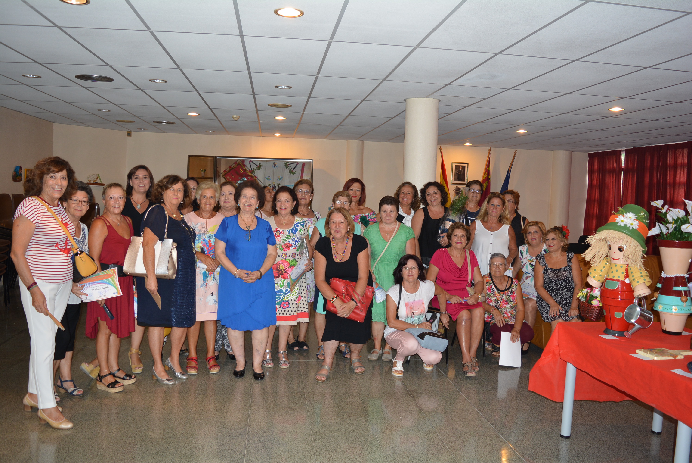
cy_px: 232
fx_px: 577
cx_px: 346
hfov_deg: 61.9
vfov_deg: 43.7
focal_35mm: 30
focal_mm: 20
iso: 400
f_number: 4
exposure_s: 1/60
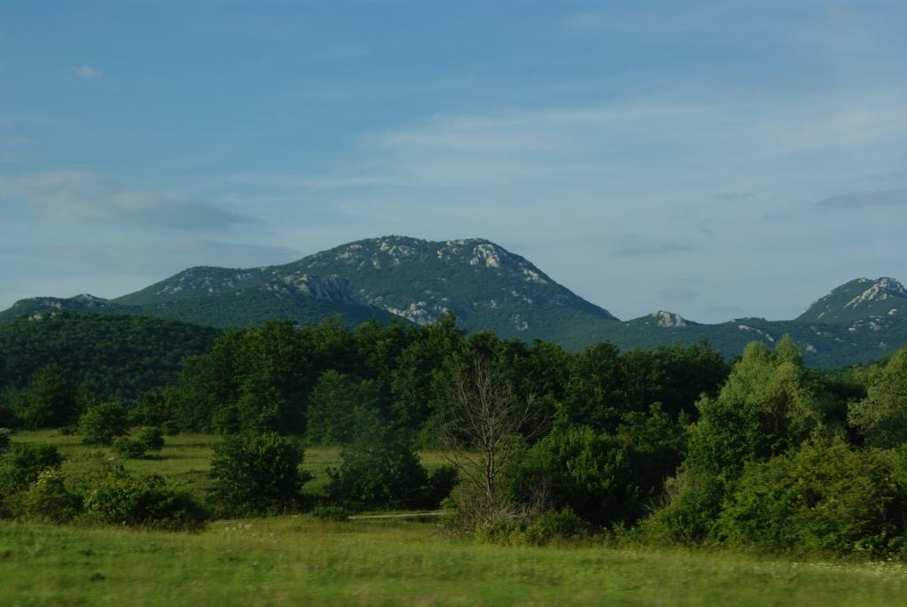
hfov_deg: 27.0
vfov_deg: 18.2
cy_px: 304
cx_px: 454
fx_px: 1891
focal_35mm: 75
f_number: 9
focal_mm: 50
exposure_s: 1/200
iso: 100
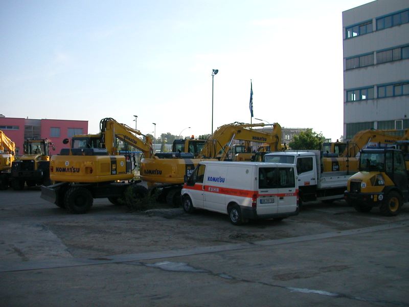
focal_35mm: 37
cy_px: 154
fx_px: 437
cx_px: 204
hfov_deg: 50.1
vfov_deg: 38.7
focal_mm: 5.6
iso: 100
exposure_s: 1/1215
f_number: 2.7
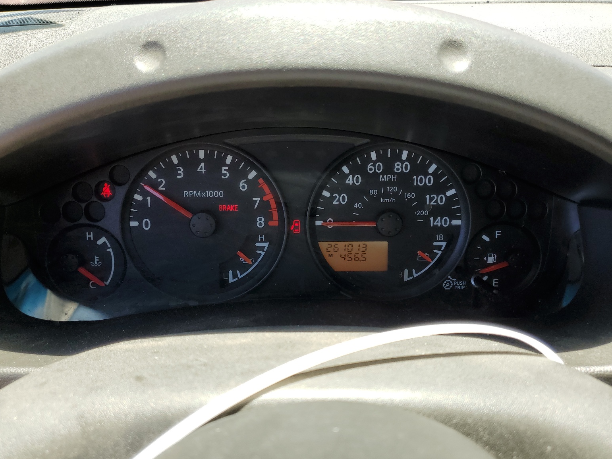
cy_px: 235
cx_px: 304
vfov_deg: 51.4
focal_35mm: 27
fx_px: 477
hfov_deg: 65.3
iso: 50
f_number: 1.5
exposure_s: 1/476
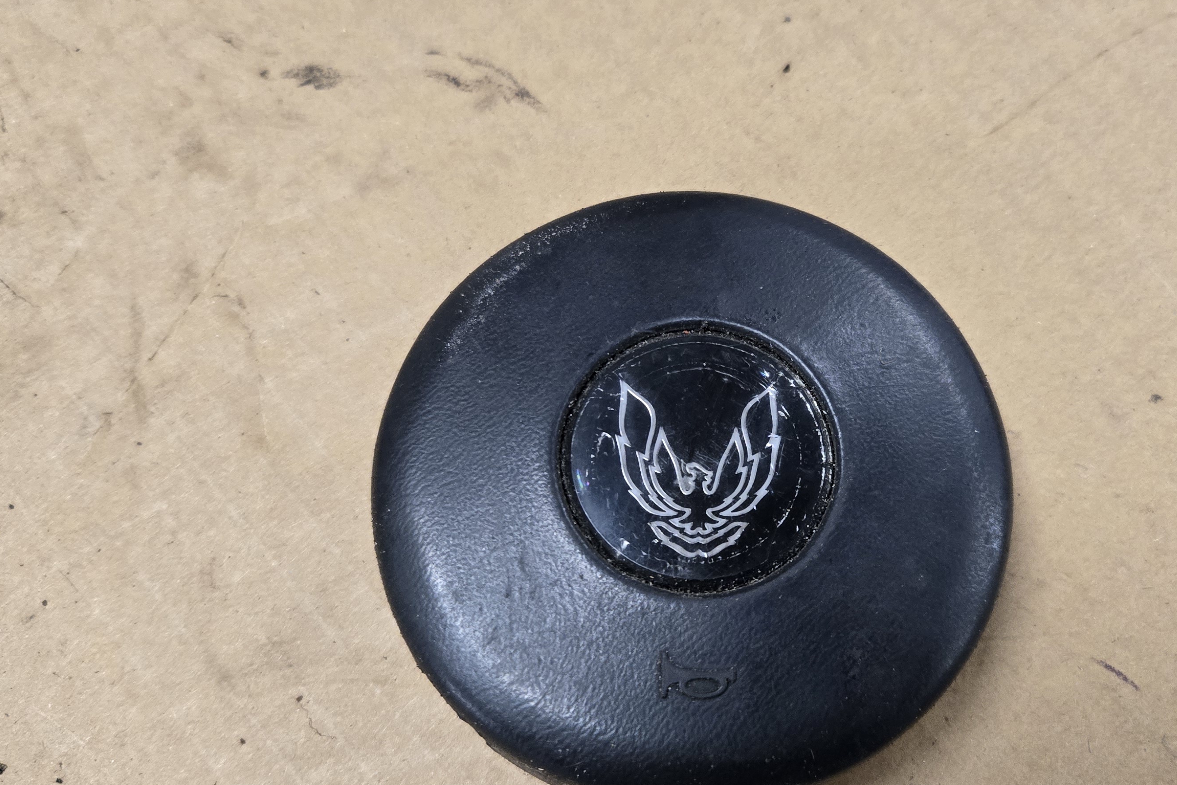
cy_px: 385
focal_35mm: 36
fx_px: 1177
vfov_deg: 36.9
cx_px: 727
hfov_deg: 52.6
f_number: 1.8
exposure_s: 1/120
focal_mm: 5.4
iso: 640
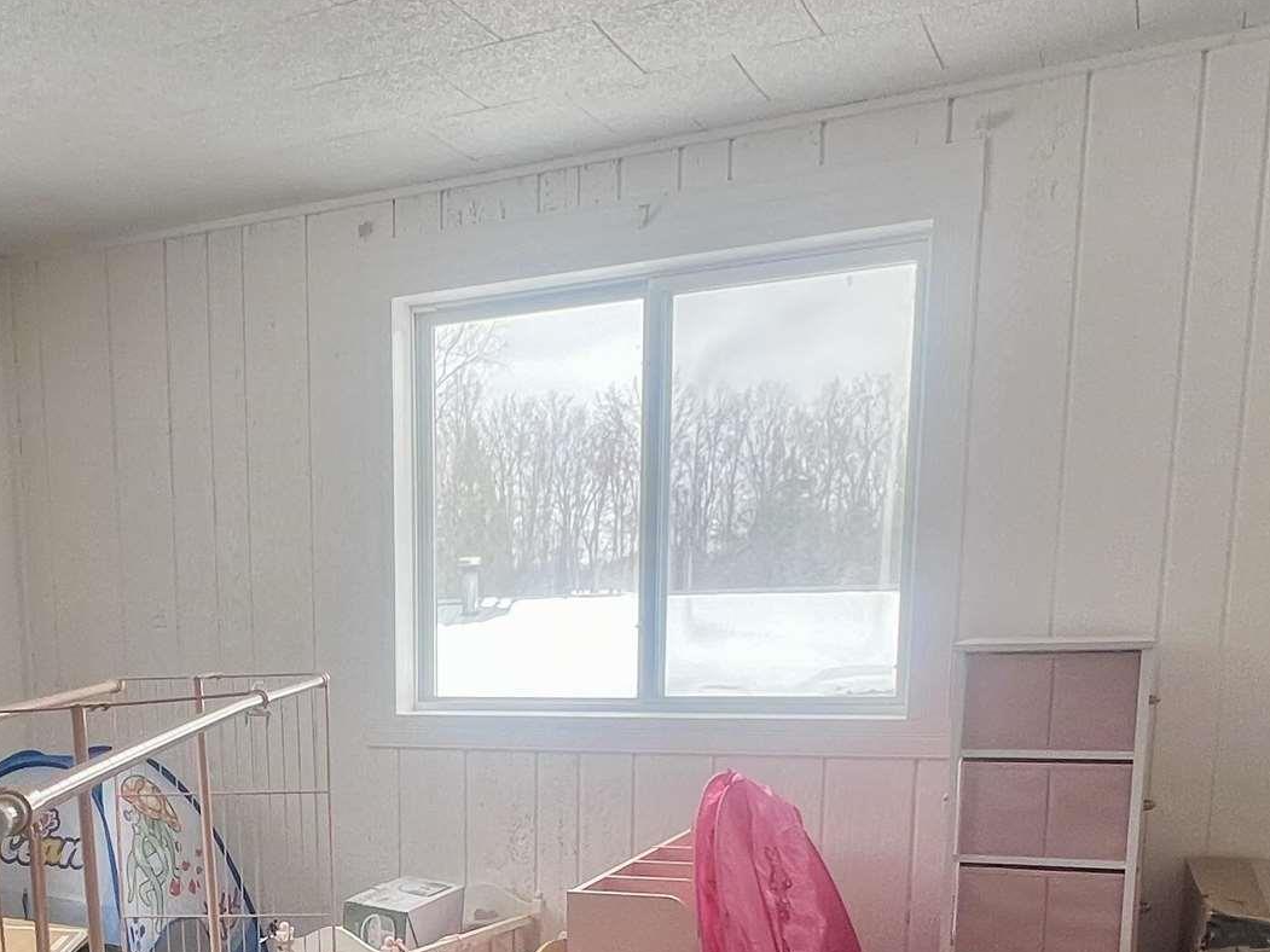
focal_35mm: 38
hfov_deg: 46.5
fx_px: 1394
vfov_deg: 35.0
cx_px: 263
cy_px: 901
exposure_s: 1/99
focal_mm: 1.57
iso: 40
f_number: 1.8
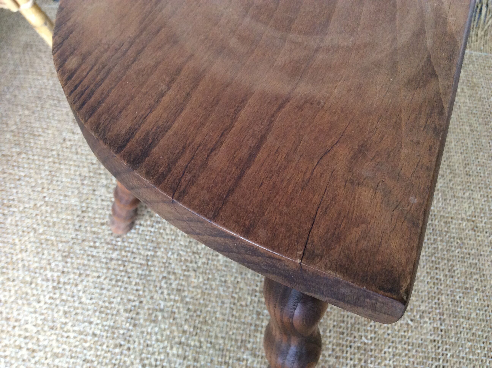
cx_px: 246
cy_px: 184
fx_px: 454
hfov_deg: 56.9
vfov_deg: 44.1
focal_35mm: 32
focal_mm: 3.3
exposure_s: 1/25
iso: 125
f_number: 2.4
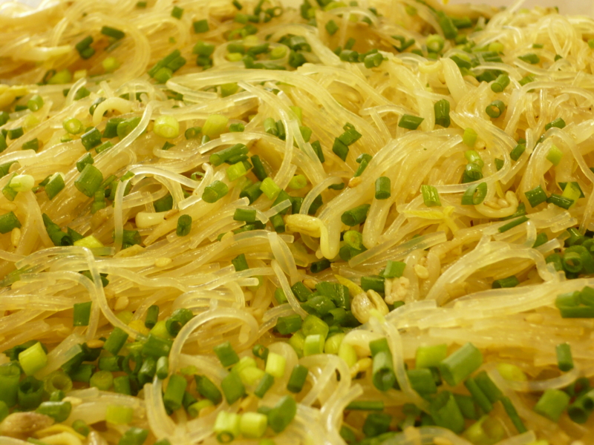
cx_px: 297
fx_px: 1030
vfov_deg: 24.4
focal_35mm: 60
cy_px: 222
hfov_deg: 32.2
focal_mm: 9.9
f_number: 3.7
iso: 200
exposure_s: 1/25
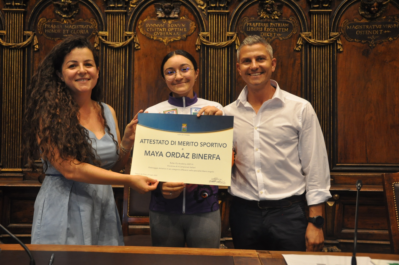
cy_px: 132
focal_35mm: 38
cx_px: 200
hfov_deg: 51.3
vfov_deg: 35.4
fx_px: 415
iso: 1400
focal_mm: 25
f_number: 4
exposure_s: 1/100
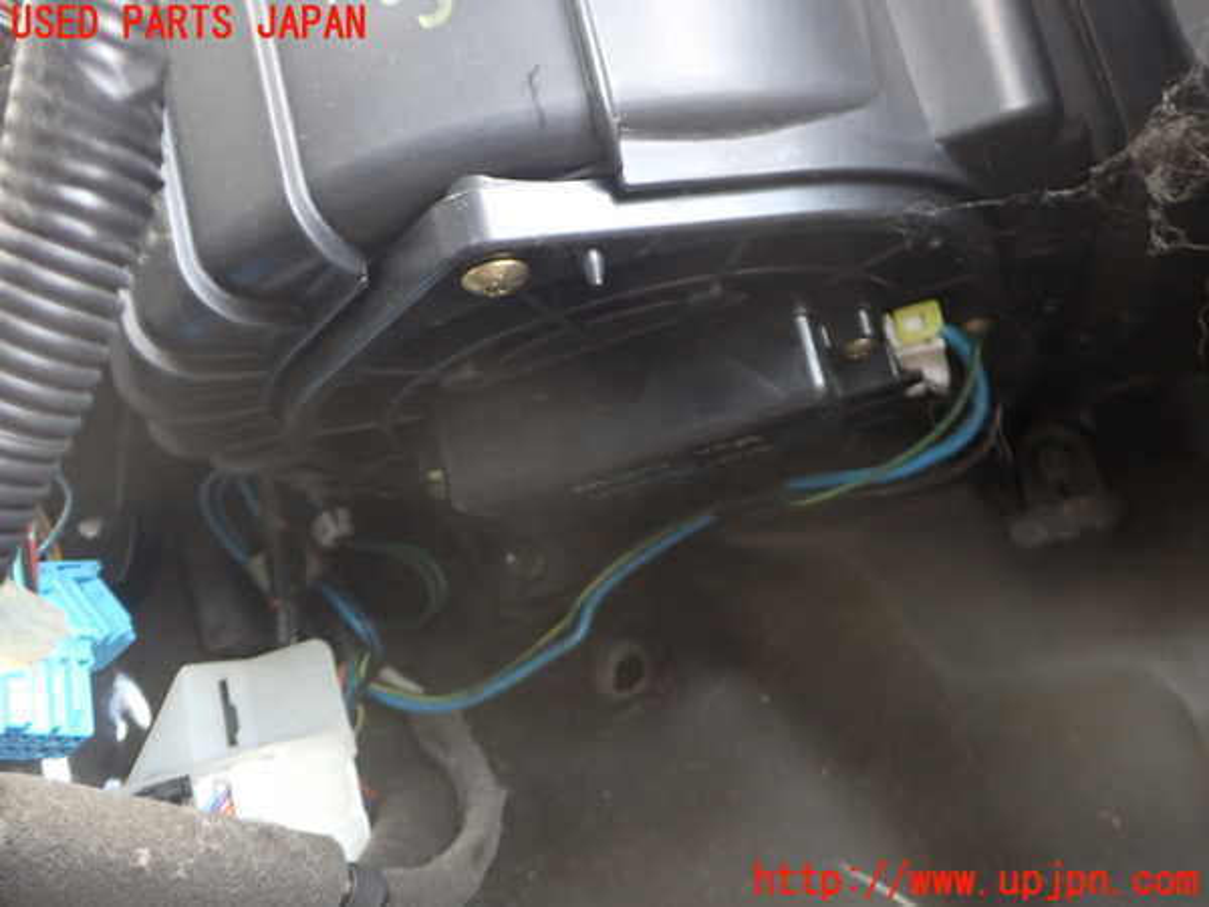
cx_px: 604
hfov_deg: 60.0
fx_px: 1048
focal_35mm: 30
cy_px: 454
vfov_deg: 46.8
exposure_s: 1/30
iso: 320
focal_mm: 5.4
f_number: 2.3
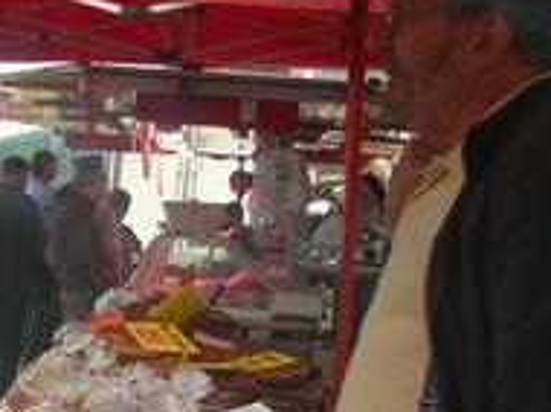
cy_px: 334
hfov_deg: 15.8
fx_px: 1876
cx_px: -188
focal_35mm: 118
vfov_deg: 12.5
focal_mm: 5.8
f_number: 2.8
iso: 50
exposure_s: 1/39.6
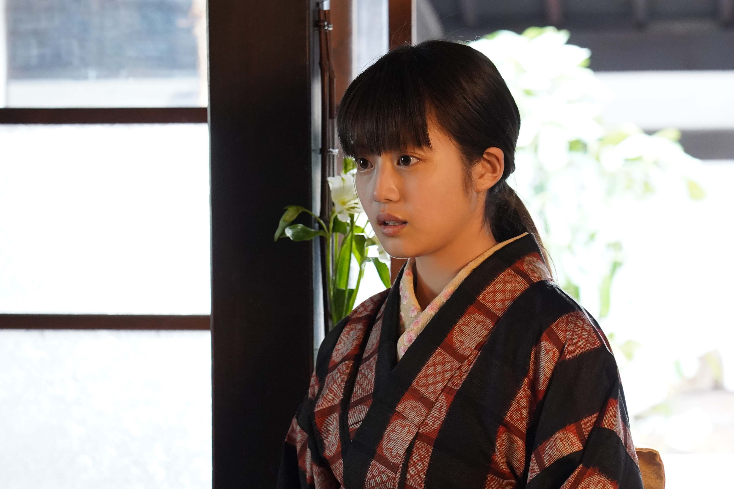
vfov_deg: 8.7
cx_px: 367
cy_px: 244
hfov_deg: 13.1
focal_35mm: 157
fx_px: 3201
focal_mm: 105
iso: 5000
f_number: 5.6
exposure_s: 1/125
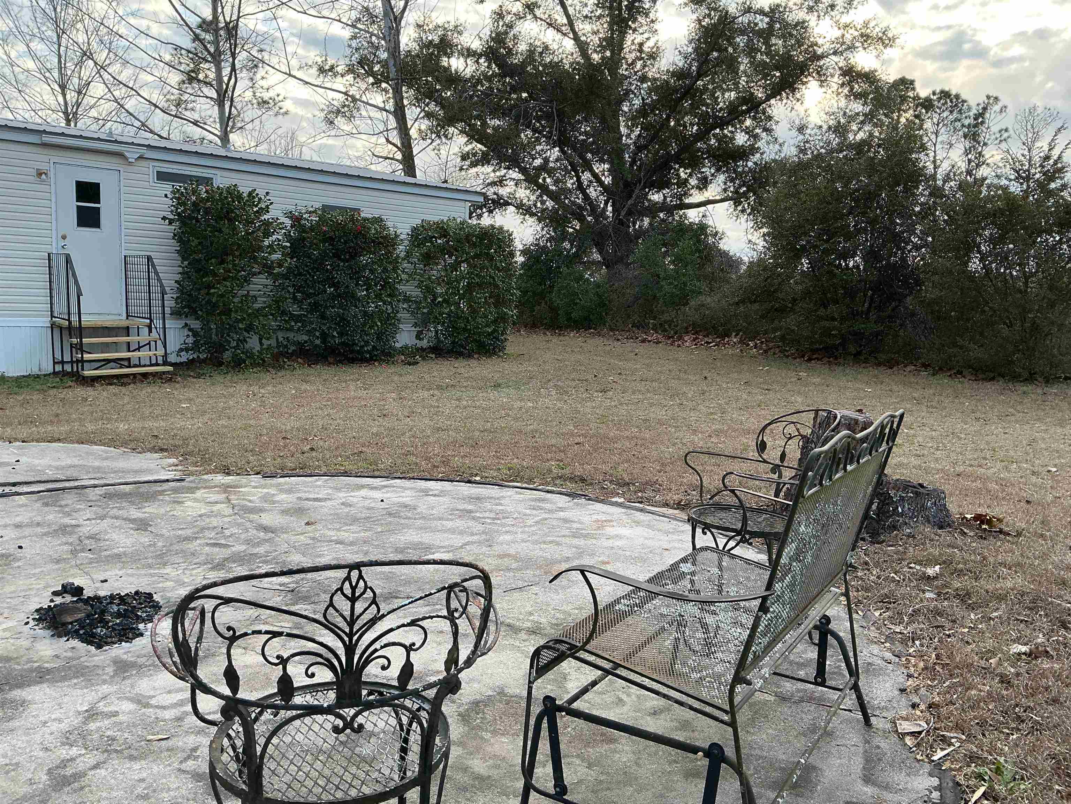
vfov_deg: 48.2
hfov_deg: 61.7
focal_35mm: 29
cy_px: 402
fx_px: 897
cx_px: 536
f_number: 1.8
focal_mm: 3
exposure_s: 1/201
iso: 25
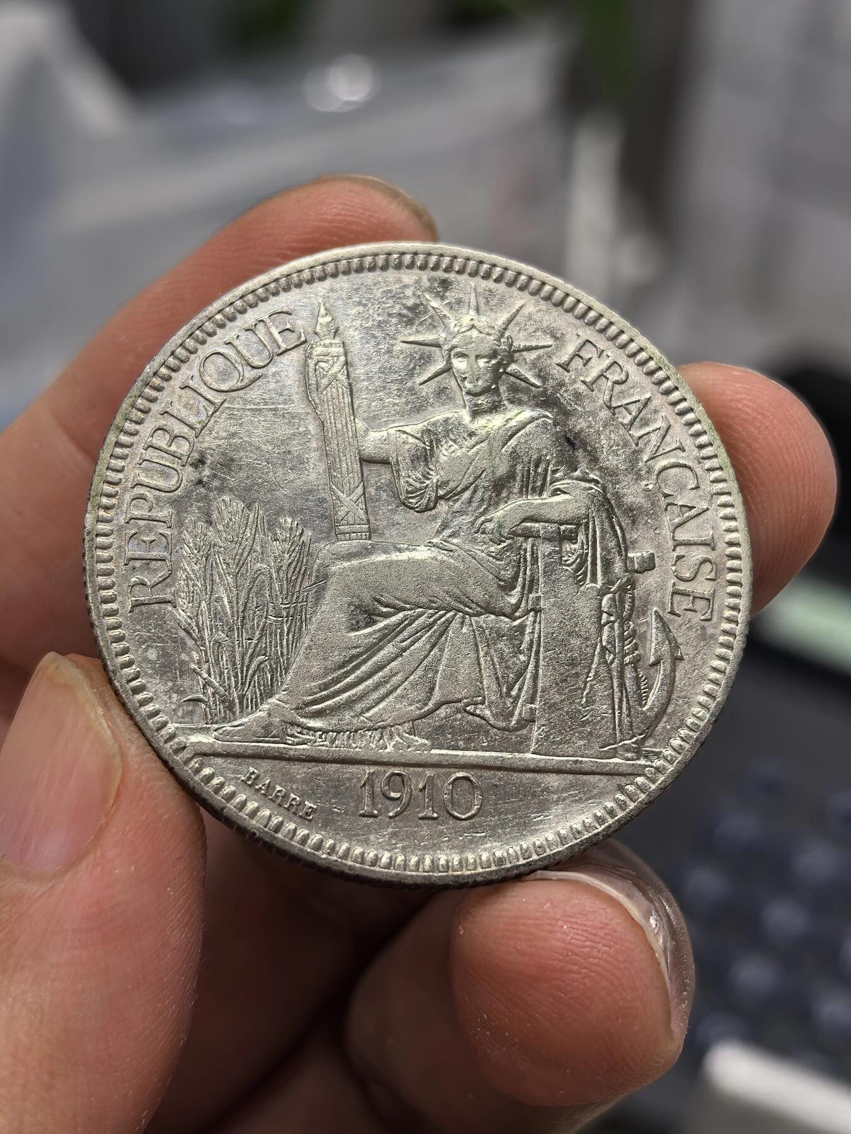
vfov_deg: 35.5
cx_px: 426
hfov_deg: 27.0
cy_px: 567
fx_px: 1770
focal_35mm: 54
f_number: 2
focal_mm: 6.98
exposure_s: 1/100
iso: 160
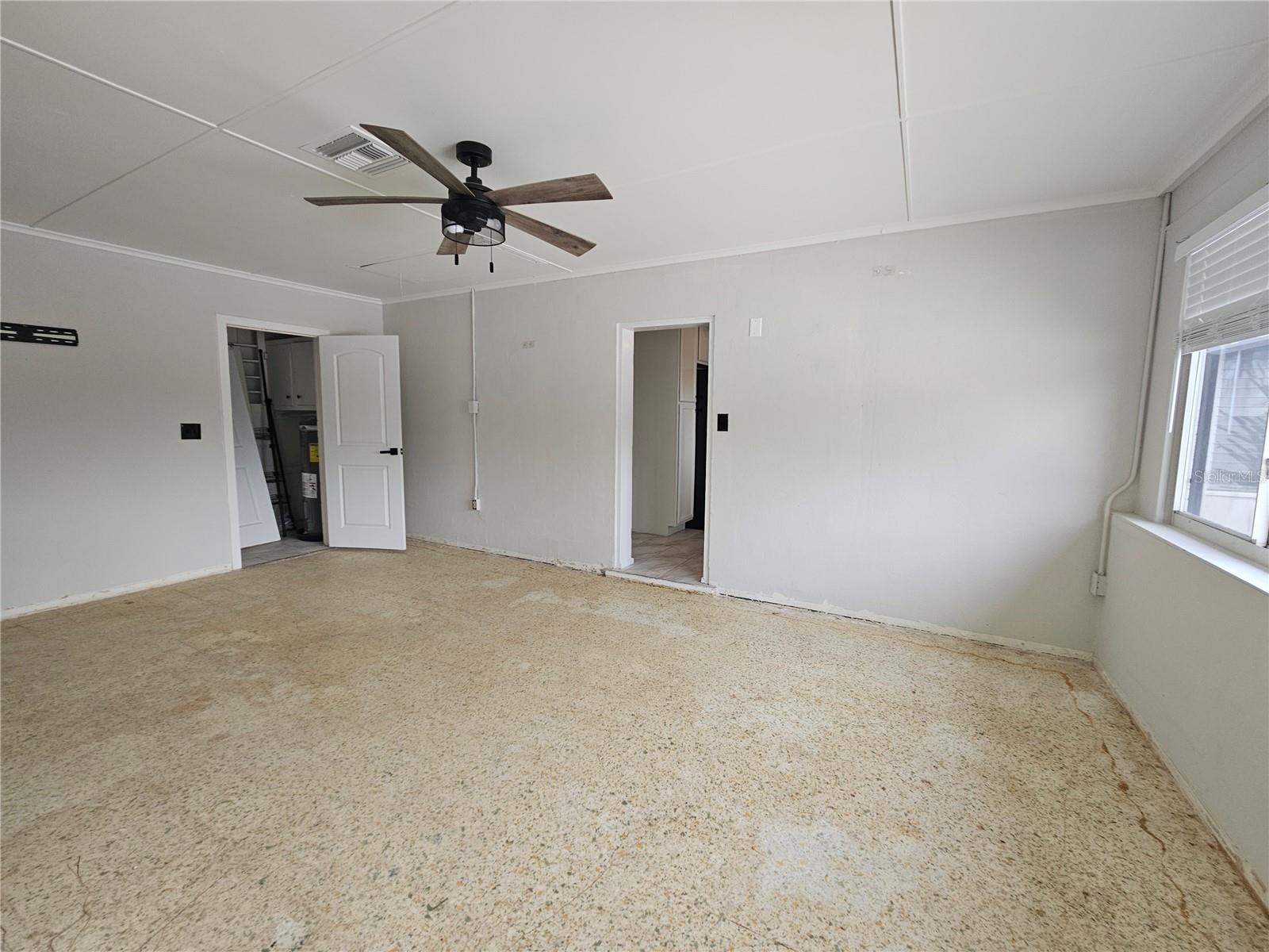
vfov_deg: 89.9
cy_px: 476
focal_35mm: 13
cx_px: 634
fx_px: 477
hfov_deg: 106.2
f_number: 2.2
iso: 64
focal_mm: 2.2
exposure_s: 1/60
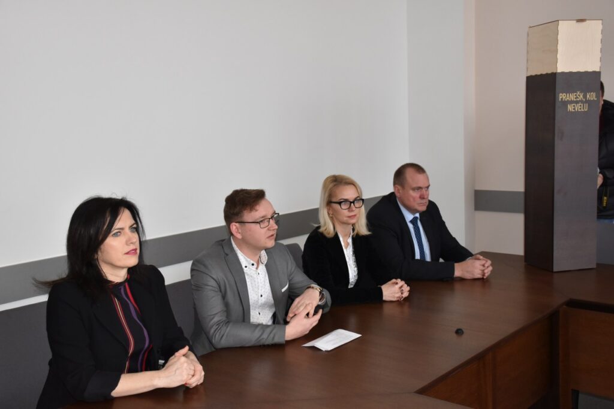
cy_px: 204
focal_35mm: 40
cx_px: 307
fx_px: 691
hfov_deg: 47.9
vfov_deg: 33.0
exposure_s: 1/100
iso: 800
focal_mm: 27
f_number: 5
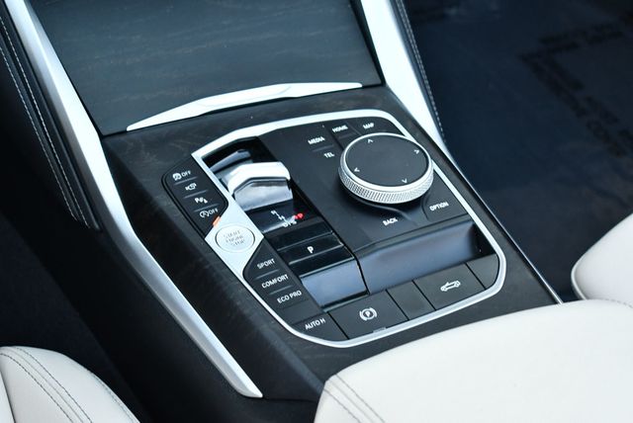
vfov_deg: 17.1
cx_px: 316
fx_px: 1408
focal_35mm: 80
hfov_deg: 25.3
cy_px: 212
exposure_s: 1/125
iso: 900
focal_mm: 40
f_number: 5
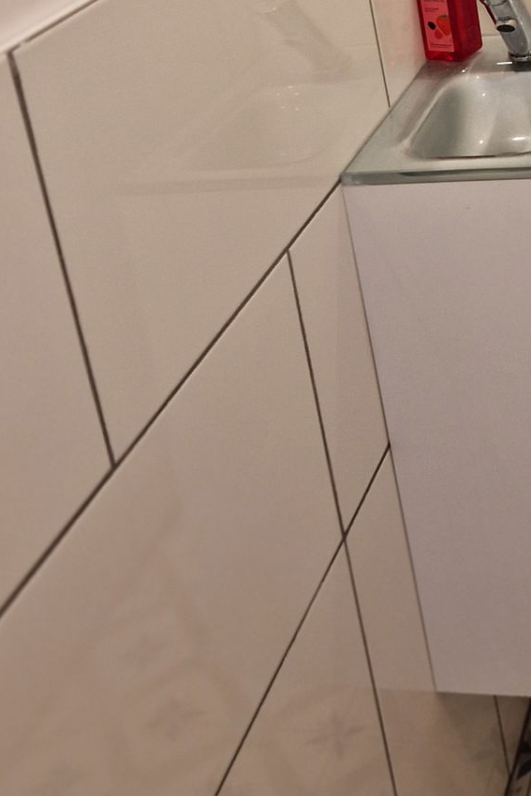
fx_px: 1327
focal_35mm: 60
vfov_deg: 30.3
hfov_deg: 21.9
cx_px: 522
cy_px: -58
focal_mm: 5.4
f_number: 1.8
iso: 125
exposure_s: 1/100
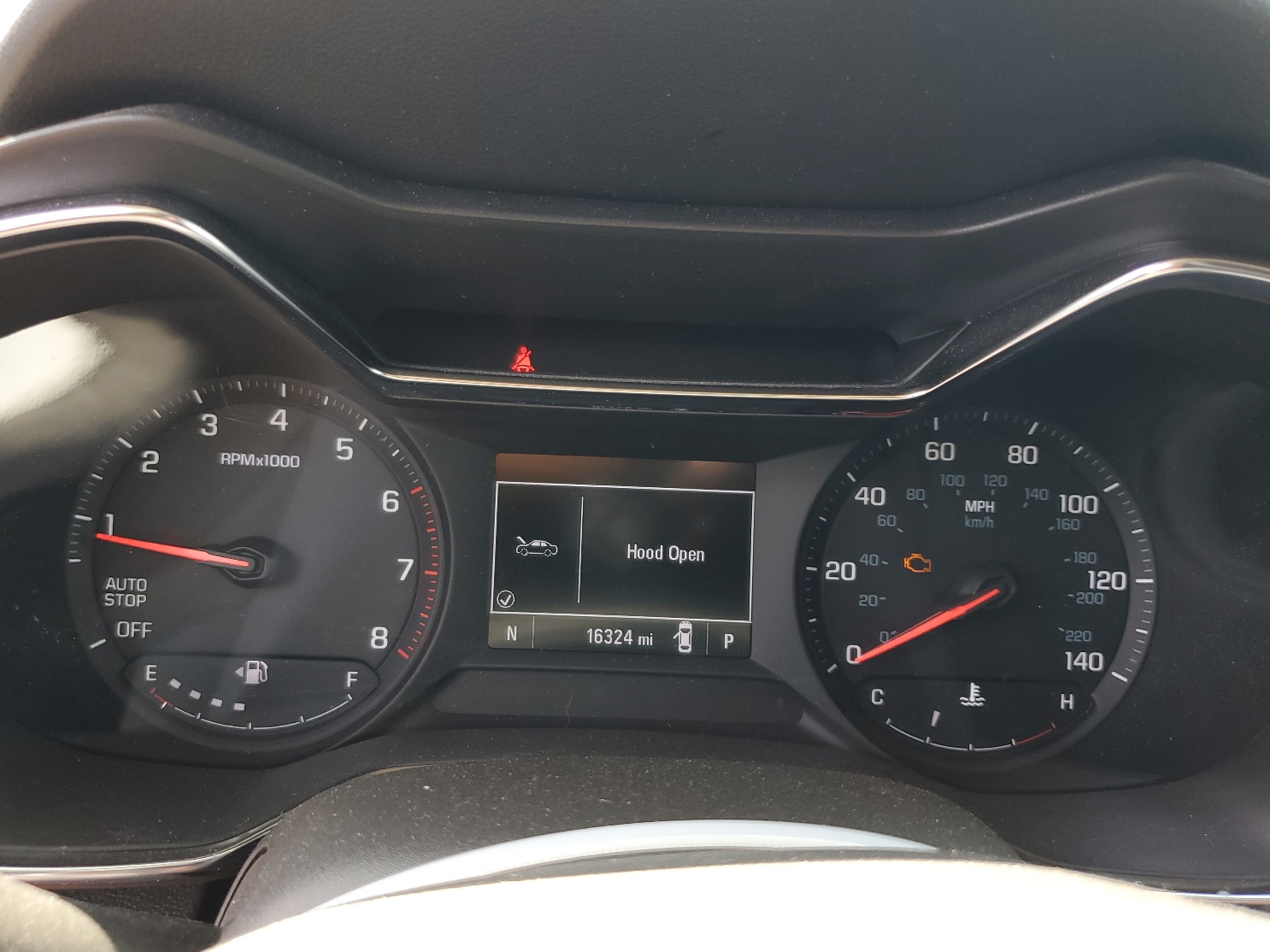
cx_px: 603
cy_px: 485
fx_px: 1027
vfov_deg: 49.7
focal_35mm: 28
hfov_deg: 63.4
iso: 57
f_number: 1.5
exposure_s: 1/120
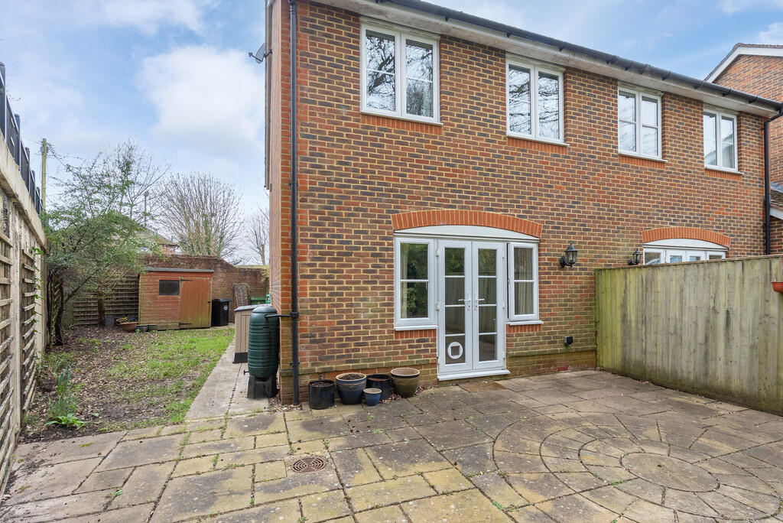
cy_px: 262
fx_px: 348
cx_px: 392
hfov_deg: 96.7
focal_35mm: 16
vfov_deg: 73.8
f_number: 7.1
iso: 1250
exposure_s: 1/160
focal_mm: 16
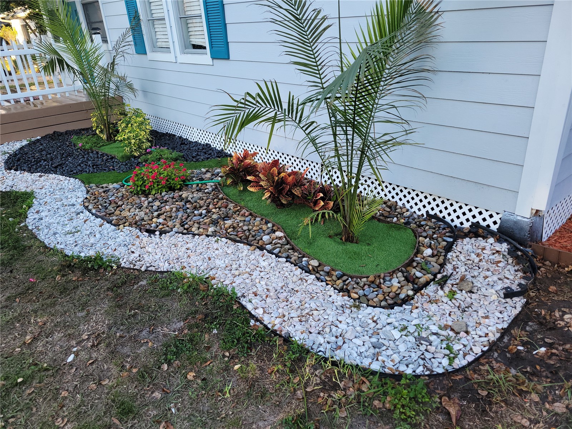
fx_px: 430
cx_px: 286
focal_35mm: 26
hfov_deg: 67.3
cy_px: 214
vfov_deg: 53.1
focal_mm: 5.4
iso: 40
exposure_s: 1/168
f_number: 1.8
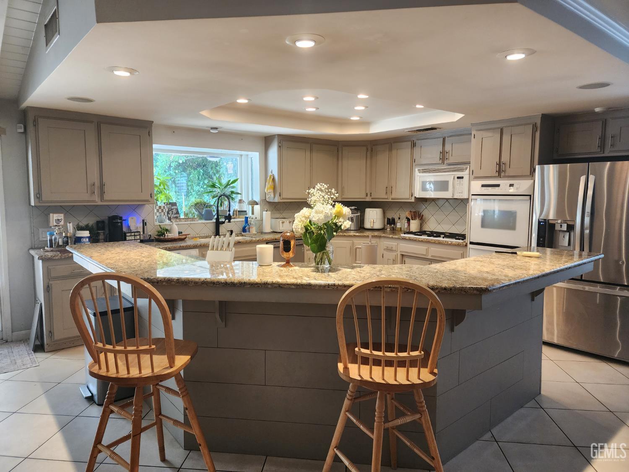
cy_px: 236
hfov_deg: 73.9
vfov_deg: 58.9
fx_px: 418
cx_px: 314
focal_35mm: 23
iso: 250
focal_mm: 6.4
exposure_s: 1/120
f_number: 1.8
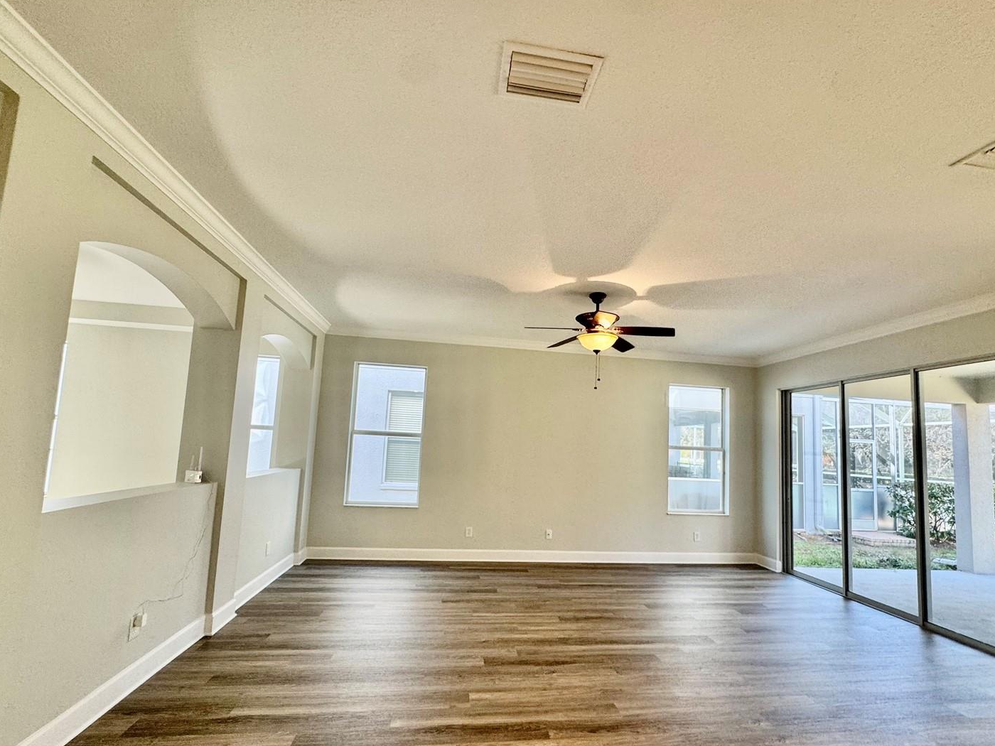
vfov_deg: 77.9
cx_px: 519
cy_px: 407
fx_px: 460
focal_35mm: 16
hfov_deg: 94.4
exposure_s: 1/120
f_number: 2.2
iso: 160
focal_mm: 2.22
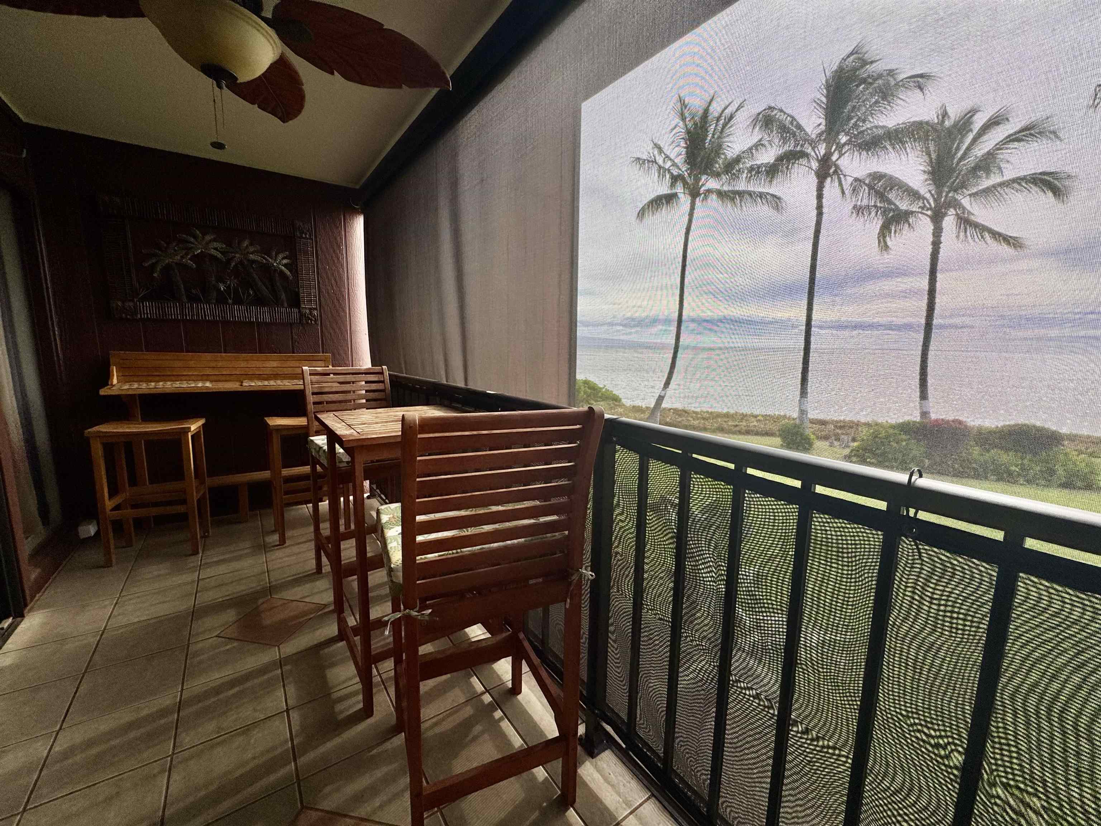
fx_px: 445
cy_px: 413
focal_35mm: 14
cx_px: 550
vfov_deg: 85.7
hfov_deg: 102.1
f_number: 2.2
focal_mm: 2.22
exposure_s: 1/362
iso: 40
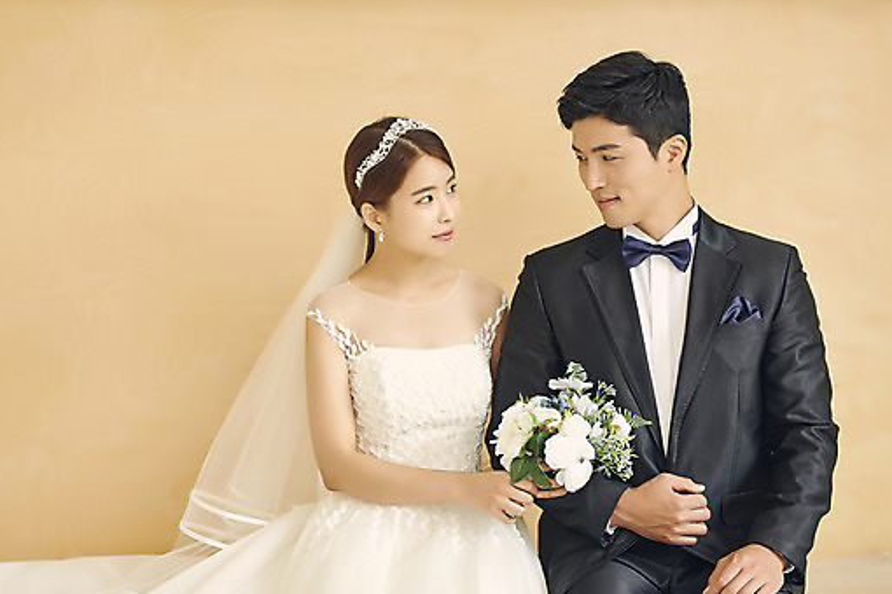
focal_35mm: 100
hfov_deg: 20.4
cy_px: 259
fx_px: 2478
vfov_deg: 13.7
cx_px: 383
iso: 200
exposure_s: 1/125
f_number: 2
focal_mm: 85
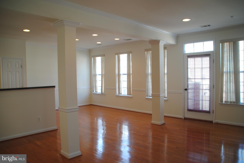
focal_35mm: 27
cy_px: 82
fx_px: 183
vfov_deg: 48.0
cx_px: 122
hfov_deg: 67.3
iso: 200
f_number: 4
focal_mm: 18
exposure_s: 1/60
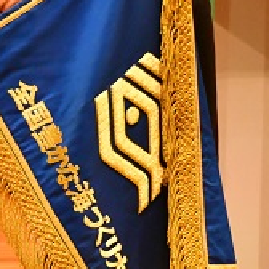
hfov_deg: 1.0
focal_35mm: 1683
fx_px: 14797
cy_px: 91
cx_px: -34
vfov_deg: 1.0
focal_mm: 380
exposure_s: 1/500
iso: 6400
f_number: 5.6
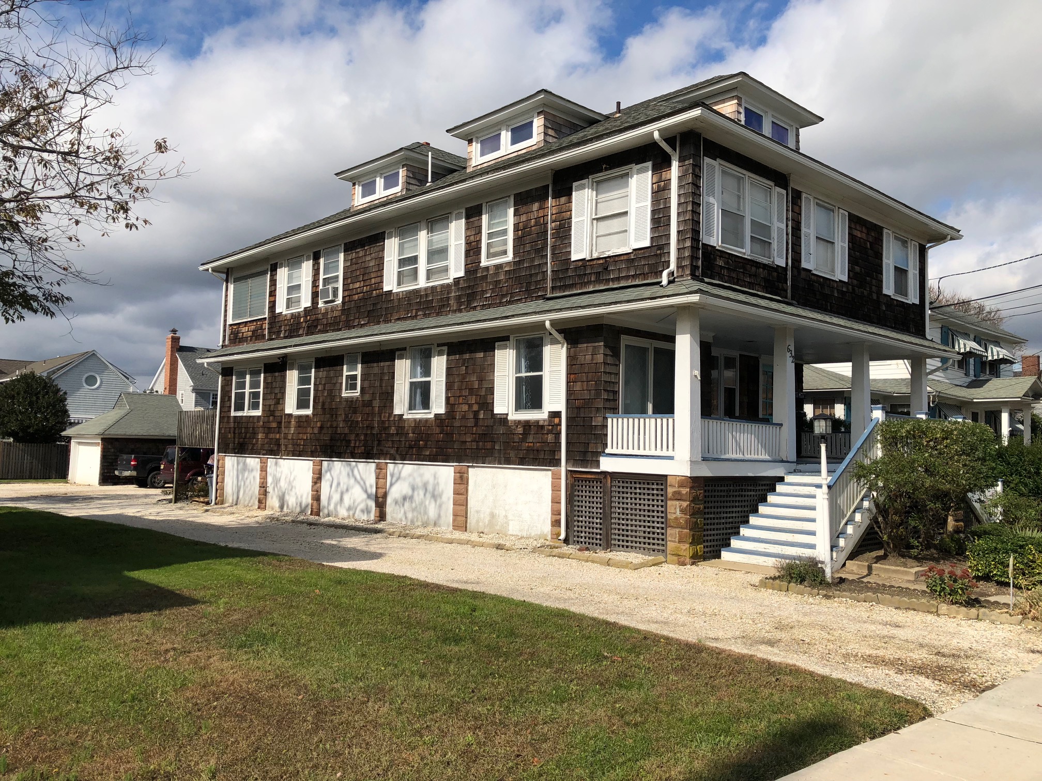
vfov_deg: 49.7
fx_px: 843
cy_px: 390
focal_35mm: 28
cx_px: 521
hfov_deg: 63.4
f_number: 1.8
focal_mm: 3.99
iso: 20
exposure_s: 1/3690
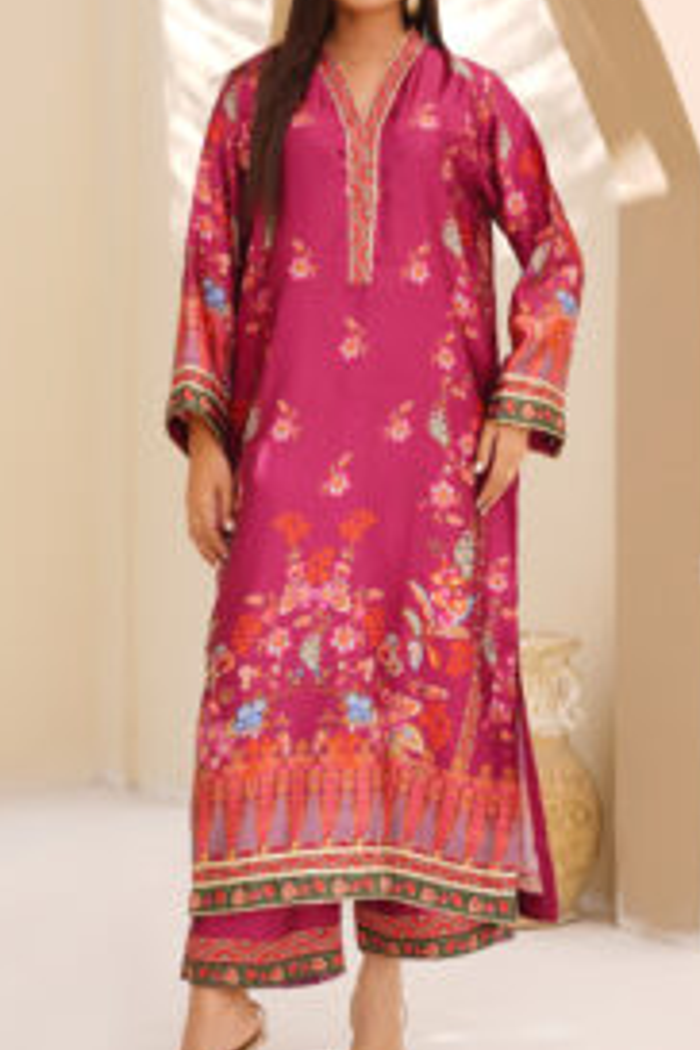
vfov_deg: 20.5
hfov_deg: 13.8
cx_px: 346
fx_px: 2887
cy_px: 342
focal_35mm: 99
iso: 50
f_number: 3.5
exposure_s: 1/125
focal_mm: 60
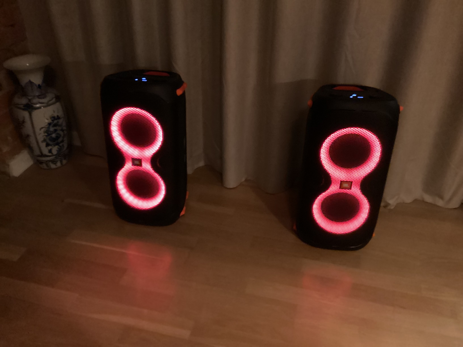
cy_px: 174
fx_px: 415
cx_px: 232
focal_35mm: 31
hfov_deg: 58.4
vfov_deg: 45.4
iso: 800
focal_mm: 3.3
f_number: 2.4
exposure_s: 1/15
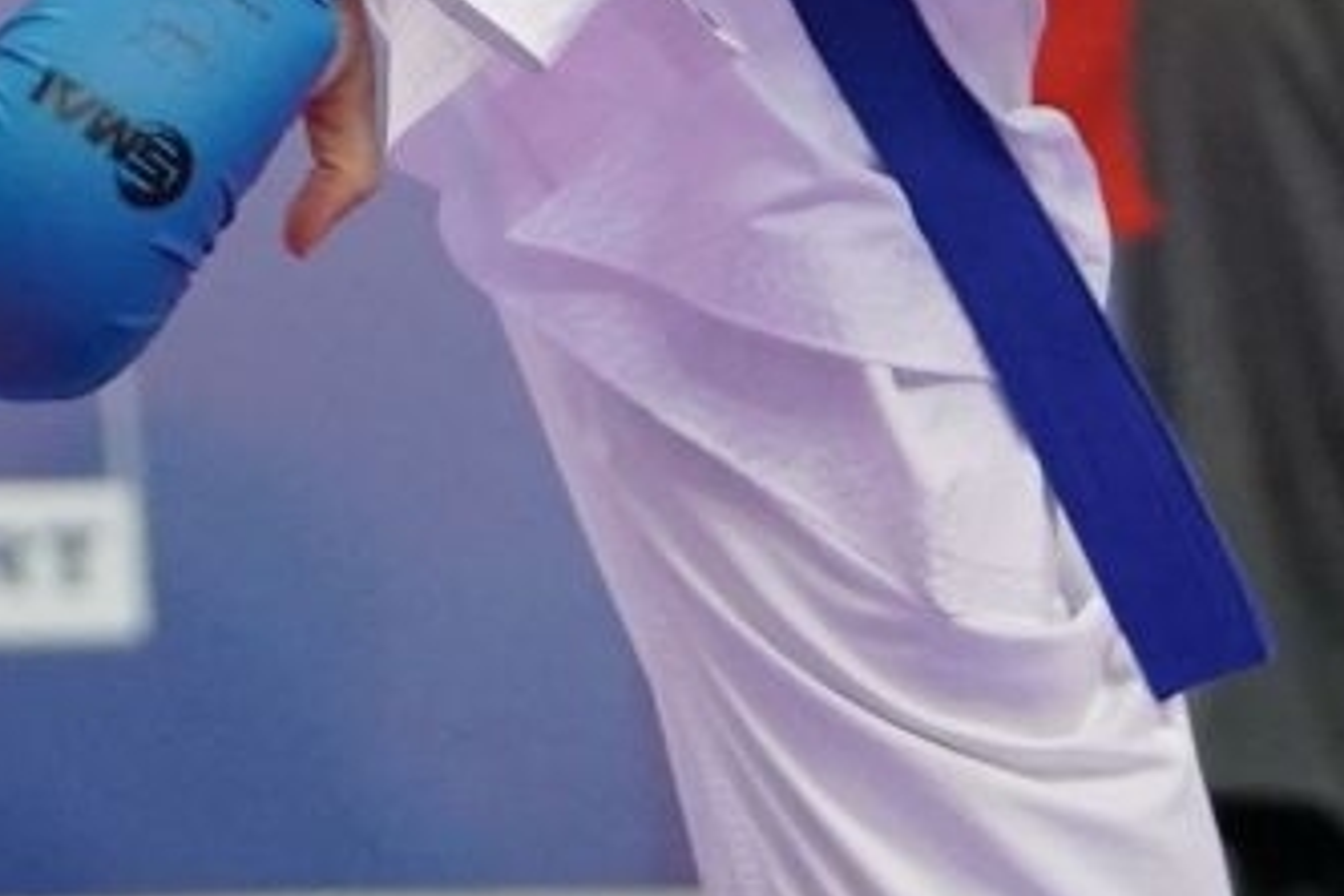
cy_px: -1251
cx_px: -771
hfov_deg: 2.5
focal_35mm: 811
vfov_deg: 1.7
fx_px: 30275
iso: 3200
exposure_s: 1/1000
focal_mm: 100
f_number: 2.8
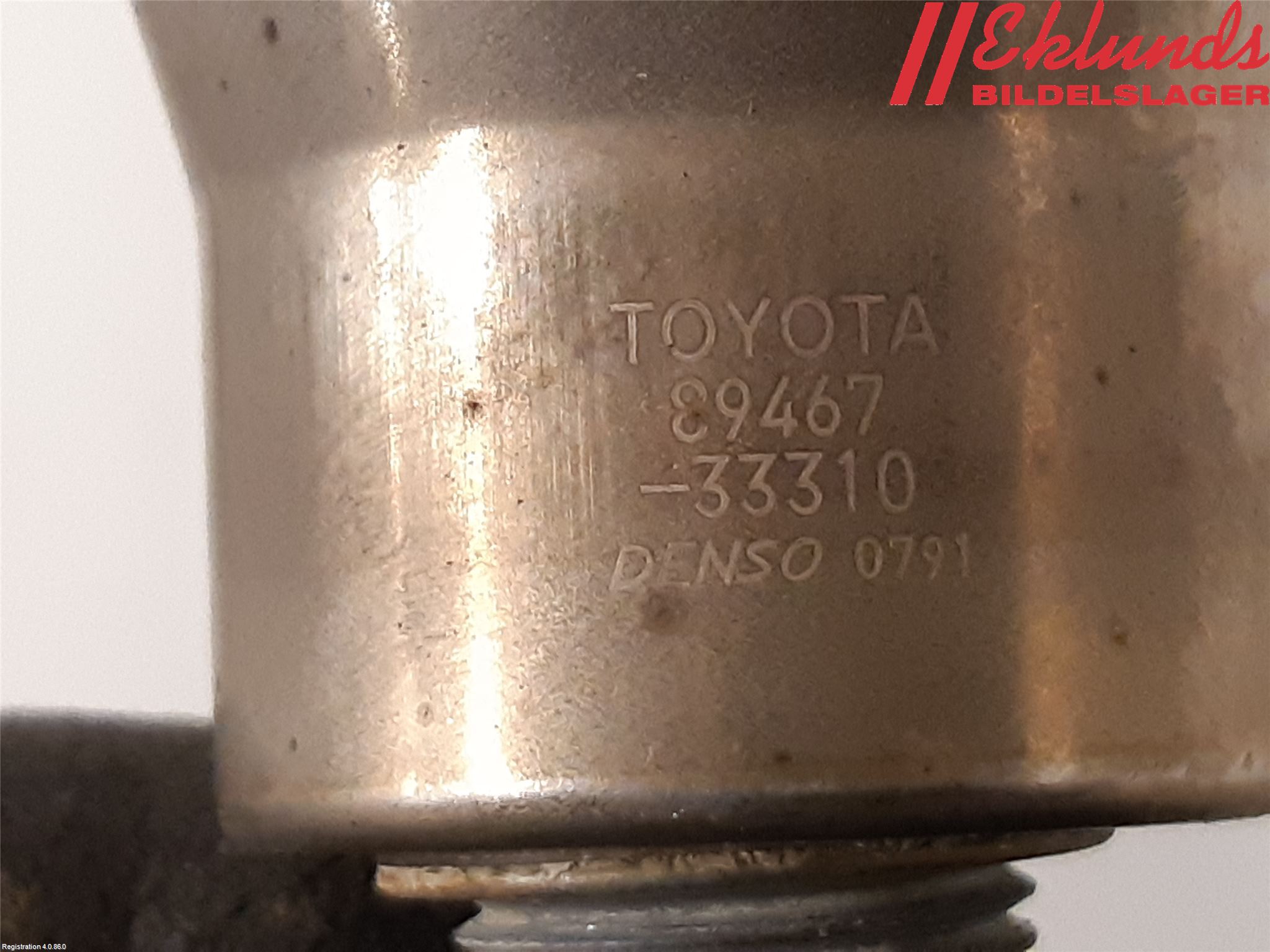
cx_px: 635
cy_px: 476
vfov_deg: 53.1
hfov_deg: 67.3
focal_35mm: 26
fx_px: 954
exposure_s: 1/50
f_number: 1.7
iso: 250
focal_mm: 3.93
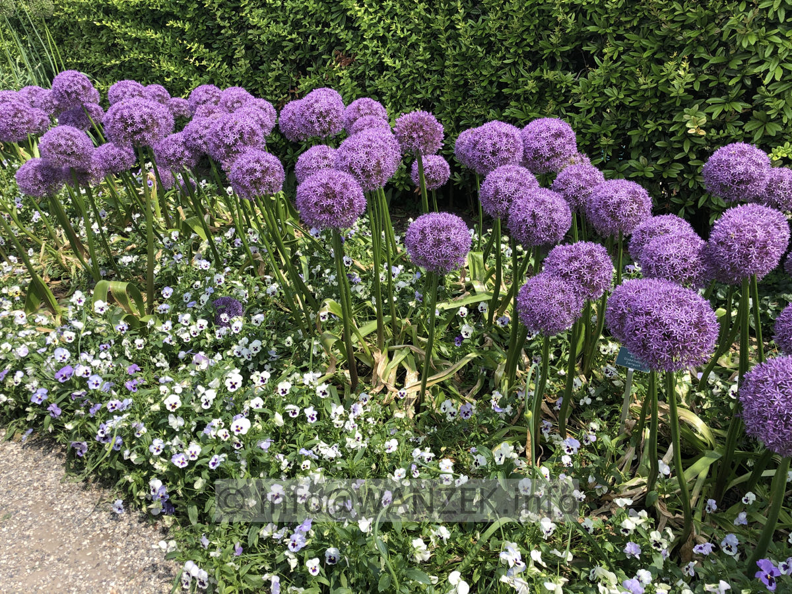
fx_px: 641
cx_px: 396
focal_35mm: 28
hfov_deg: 63.4
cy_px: 297
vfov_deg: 49.7
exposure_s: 1/827
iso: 20
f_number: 1.8
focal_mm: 4
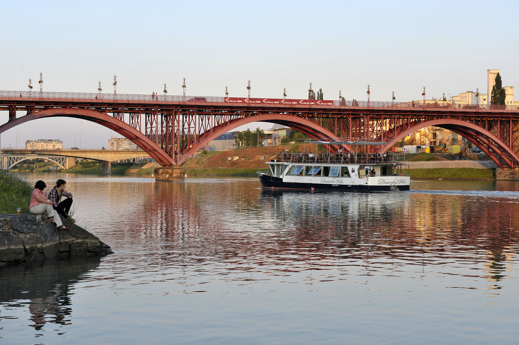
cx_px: 260
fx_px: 893
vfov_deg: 21.9
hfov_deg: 32.4
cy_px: 172
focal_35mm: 62
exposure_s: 1/200
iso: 500
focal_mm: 62
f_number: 9
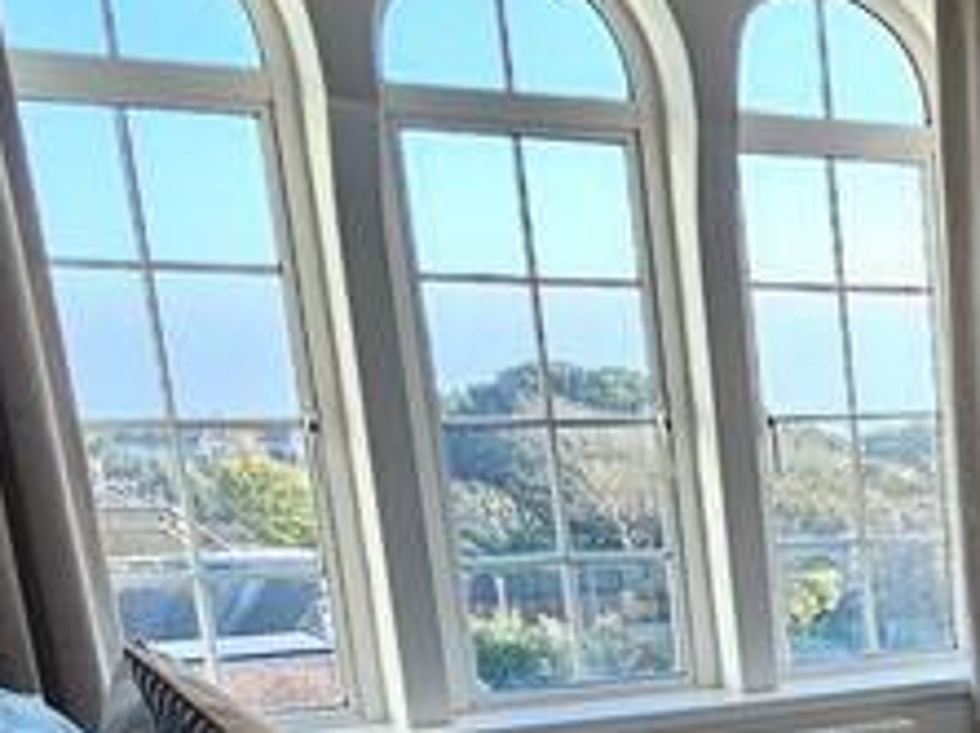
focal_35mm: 60
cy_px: 896
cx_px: 1360
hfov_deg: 26.1
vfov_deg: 22.3
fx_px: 1697
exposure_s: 1/100
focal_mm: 2.2
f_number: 2.2
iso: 64
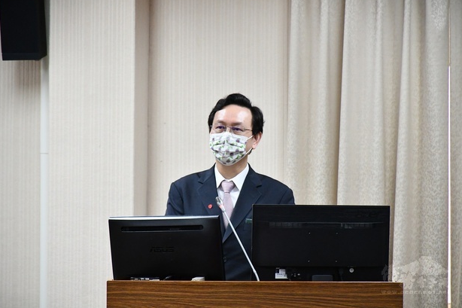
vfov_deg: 6.5
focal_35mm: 212
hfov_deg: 9.7
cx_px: 231
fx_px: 2720
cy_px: 153
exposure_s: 1/250
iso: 6400
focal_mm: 140
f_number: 5.6
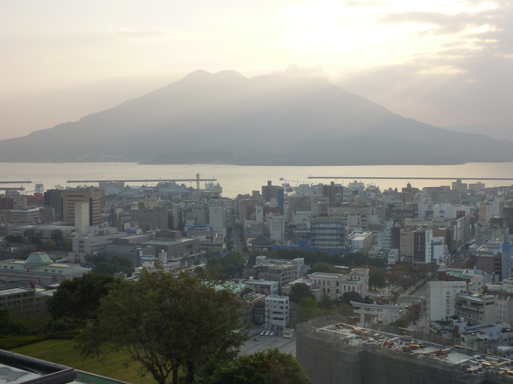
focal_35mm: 52
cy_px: 192
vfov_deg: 28.0
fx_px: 771
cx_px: 256
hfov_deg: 36.8
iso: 125
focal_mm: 8.5
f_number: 3.8
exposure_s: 1/125
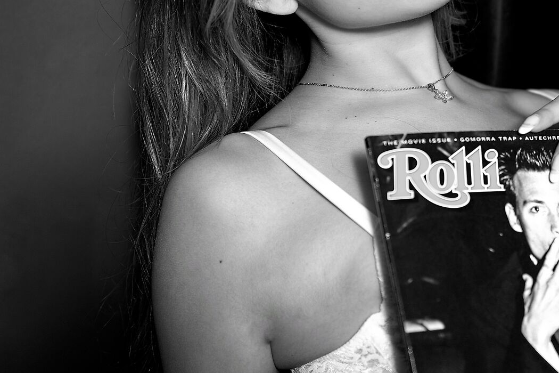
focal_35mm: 80
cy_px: 64
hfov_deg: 24.9
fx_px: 1242
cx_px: 464
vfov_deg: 16.9
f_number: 2
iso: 200
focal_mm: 35
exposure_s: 1/125
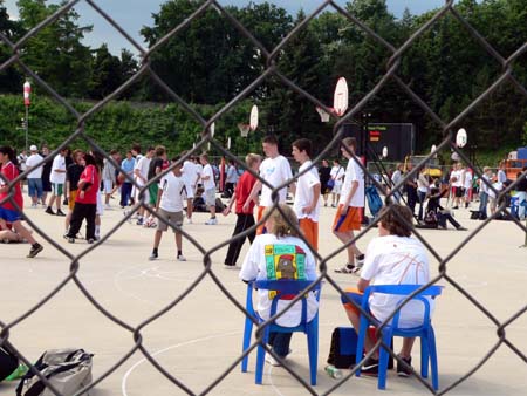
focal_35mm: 68
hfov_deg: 28.5
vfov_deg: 21.6
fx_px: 1036
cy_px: 198
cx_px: 264
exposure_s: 1/100
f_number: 8
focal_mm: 11.4
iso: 80
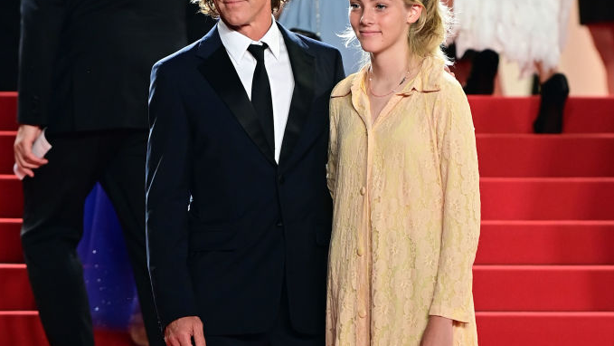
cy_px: 284
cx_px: 307
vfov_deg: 3.8
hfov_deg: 6.8
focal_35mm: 316
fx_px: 5145
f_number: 3.5
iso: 2000
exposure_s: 1/320
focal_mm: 200
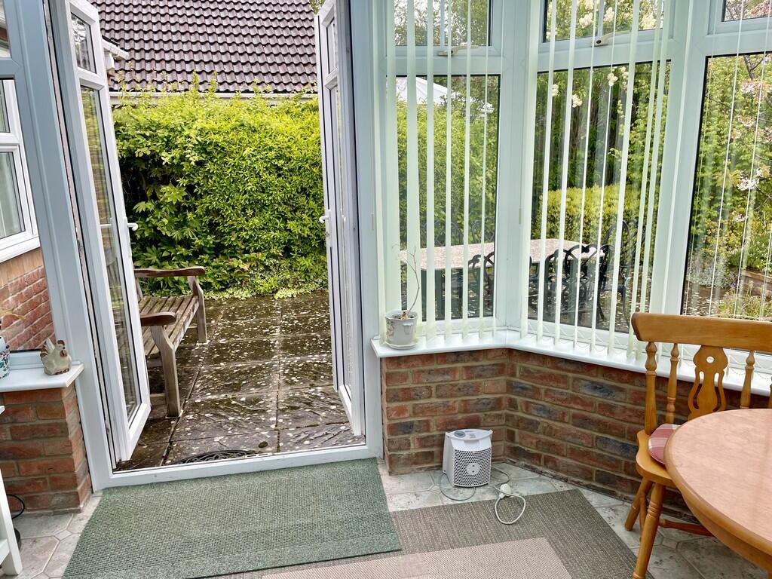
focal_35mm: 26
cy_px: 290
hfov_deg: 67.3
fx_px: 580
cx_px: 386
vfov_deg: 53.1
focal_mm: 4.2
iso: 32
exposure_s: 1/327
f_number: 1.6
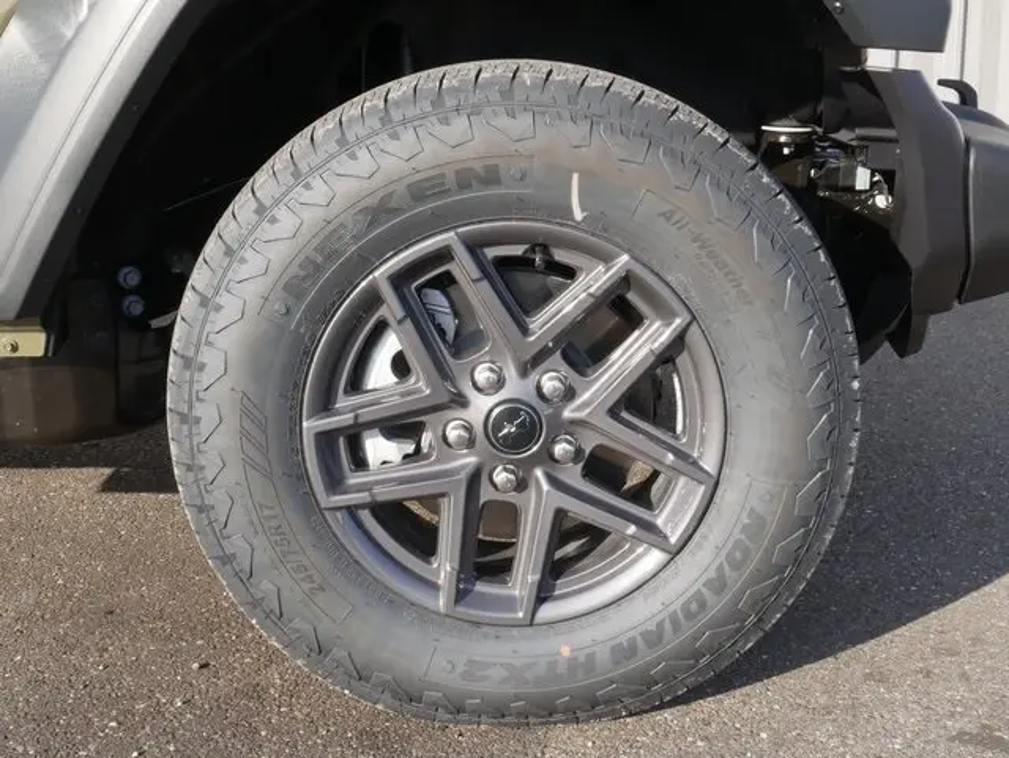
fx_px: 1283
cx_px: 504
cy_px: 379
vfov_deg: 32.9
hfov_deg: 42.9
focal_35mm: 44
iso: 640
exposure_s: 1/60
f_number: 20
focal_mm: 22
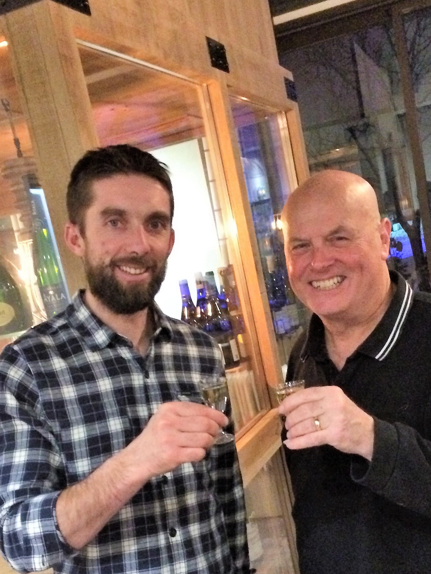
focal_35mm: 40
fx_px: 664
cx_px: 242
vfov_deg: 46.0
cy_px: 389
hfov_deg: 35.9
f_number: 2.2
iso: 500
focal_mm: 4.15
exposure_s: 1/17
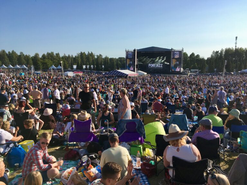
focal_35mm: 29
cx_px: 124
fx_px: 207
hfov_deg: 61.7
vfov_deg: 48.2
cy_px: 92
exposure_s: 1/2024
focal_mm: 4.15
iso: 25
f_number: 2.2
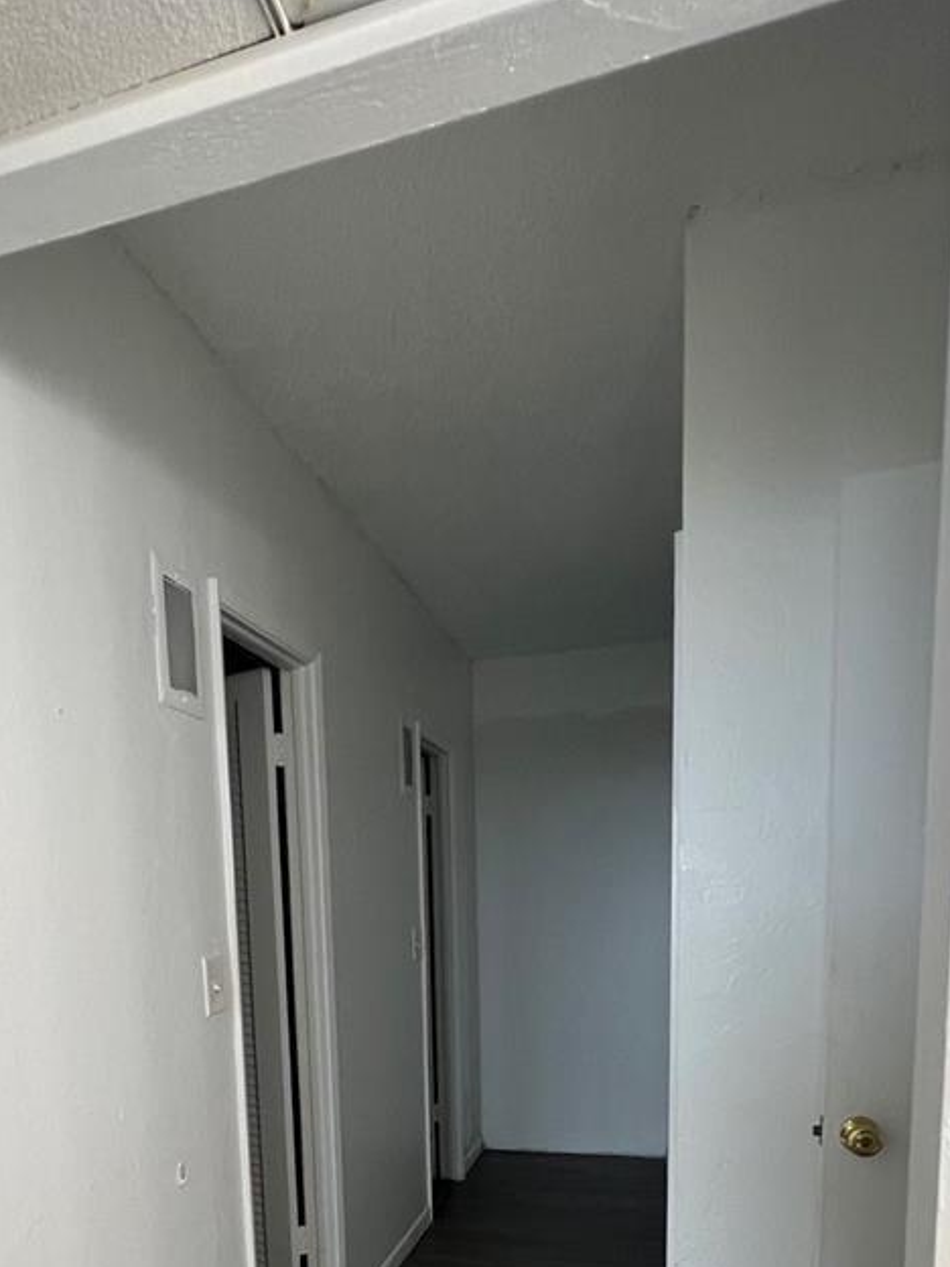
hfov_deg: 54.1
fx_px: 915
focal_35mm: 25
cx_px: 341
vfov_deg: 62.3
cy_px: 1050
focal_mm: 1.57
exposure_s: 1/120
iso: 160
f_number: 1.8
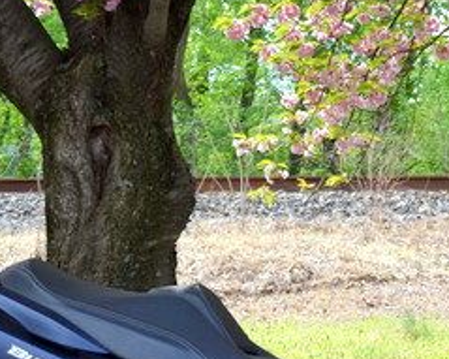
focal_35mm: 141
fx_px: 1873
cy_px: 417
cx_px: 534
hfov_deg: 13.3
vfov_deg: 10.8
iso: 200
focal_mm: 30
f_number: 5.6
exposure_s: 1/125
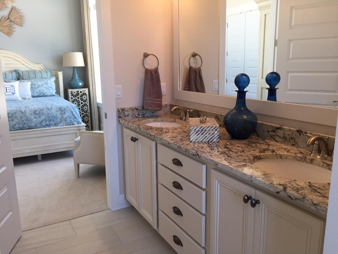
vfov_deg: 48.2
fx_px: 283
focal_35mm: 29
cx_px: 169
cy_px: 127
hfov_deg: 61.7
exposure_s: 1/100
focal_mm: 4.15
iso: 50
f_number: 2.2
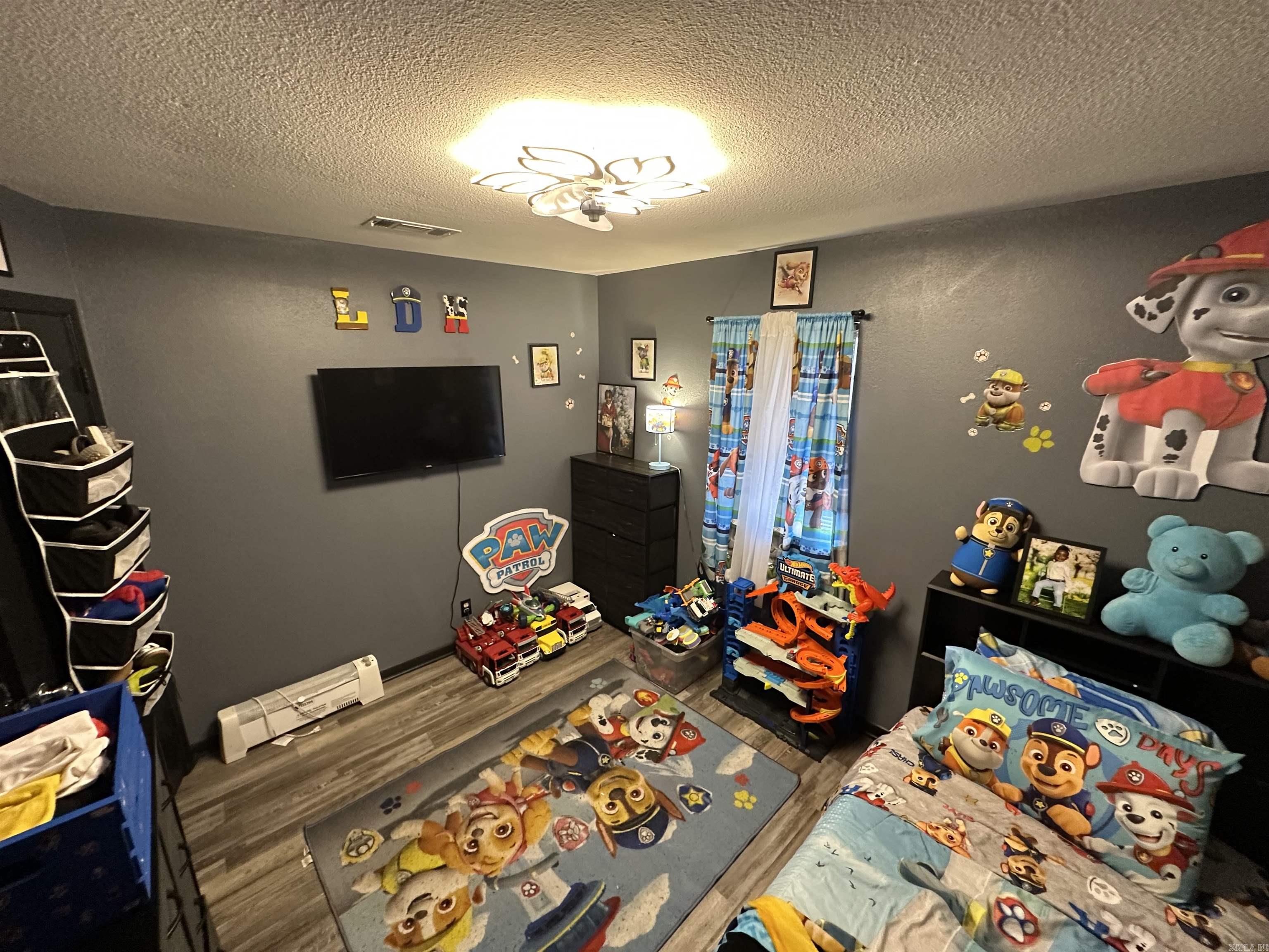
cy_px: 476
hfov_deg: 102.1
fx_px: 513
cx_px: 634
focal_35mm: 14
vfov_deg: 85.7
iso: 500
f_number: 2.2
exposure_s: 1/60
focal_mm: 2.22
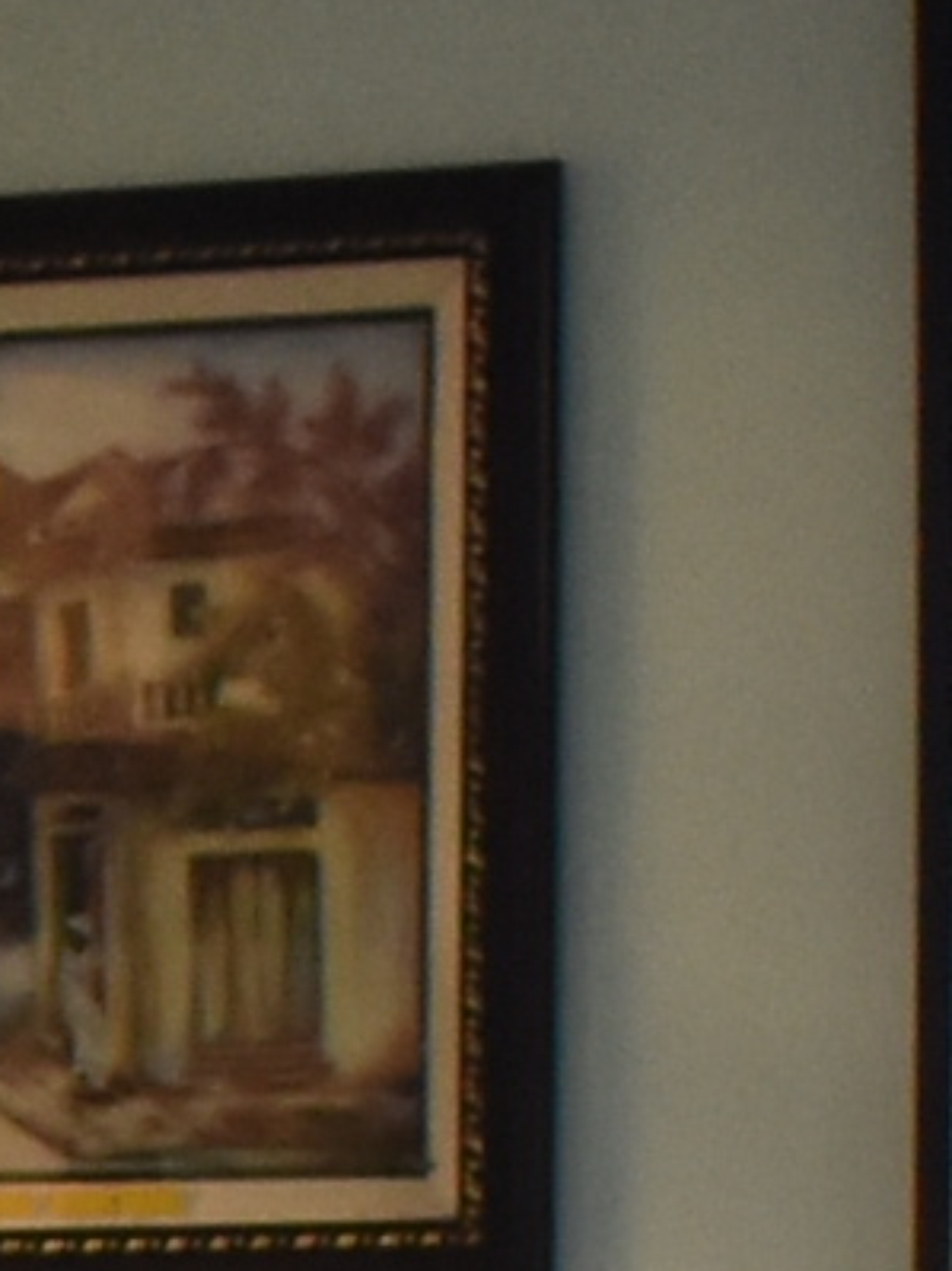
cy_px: 2704
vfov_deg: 5.7
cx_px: -2206
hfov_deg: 4.2
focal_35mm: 341
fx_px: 12526
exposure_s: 1/60
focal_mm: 21
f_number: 3.8
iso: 800
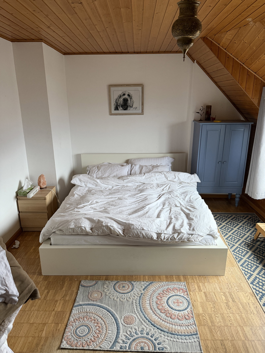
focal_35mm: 24
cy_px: 176
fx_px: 245
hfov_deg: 56.8
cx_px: 132
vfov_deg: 71.6
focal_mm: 6.76
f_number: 1.78
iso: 320
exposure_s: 1/60
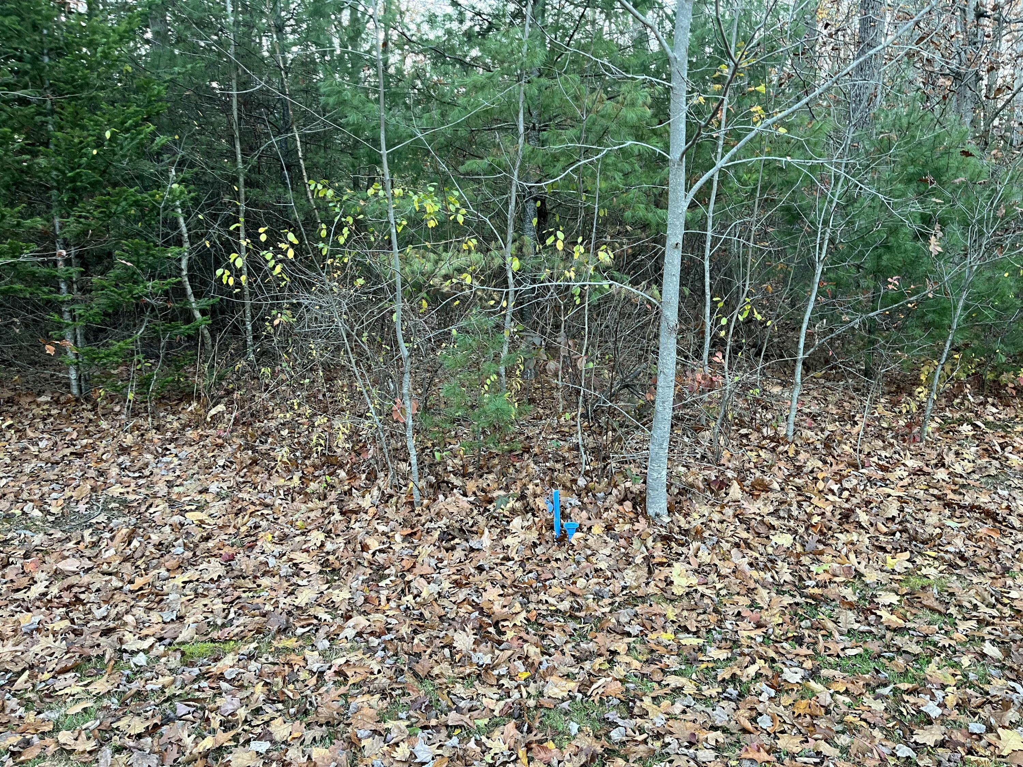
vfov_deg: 53.1
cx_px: 512
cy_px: 384
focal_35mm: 26
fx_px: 768
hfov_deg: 67.3
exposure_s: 1/72
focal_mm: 5.1
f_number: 1.6
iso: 125
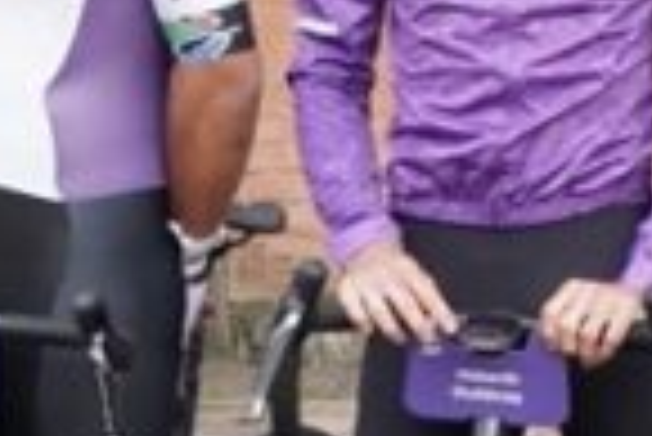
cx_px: 1857
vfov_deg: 7.2
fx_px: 3463
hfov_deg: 9.0
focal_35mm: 191
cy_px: 52
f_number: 4.5
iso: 1000
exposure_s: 1/640
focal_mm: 18
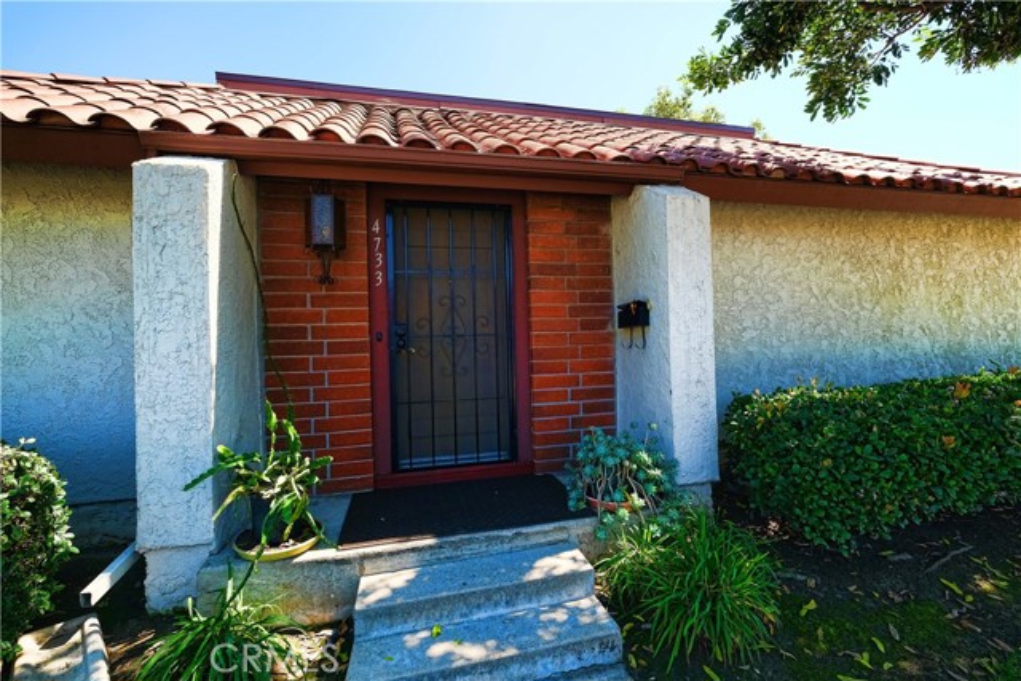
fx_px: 425
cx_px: 510
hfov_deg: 100.4
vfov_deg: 77.4
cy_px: 340
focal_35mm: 15
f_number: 5.6
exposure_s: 1/170
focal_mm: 10
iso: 160
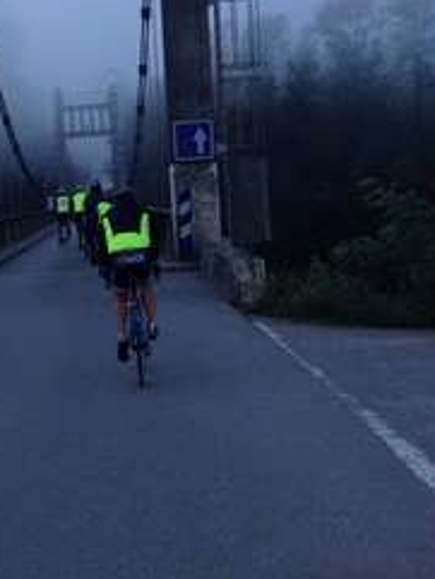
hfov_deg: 16.6
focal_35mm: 87
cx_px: 5
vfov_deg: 22.5
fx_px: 1456
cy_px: 269
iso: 50
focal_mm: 4.28
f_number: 2.4
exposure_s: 1/373
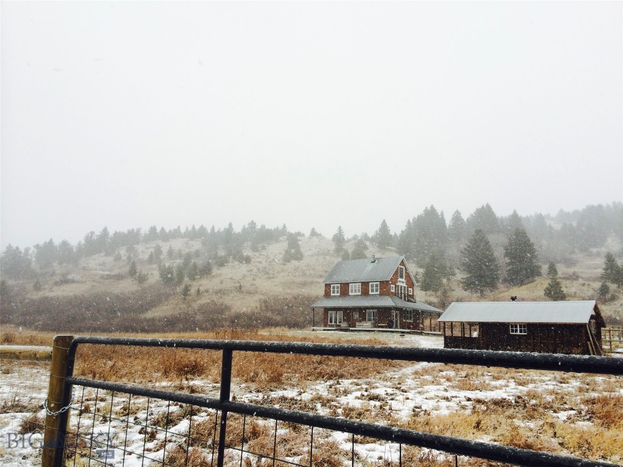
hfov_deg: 60.0
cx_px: 312
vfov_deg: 46.8
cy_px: 234
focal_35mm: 30
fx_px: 540
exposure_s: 1/186
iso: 32
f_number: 2.2
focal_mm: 4.12
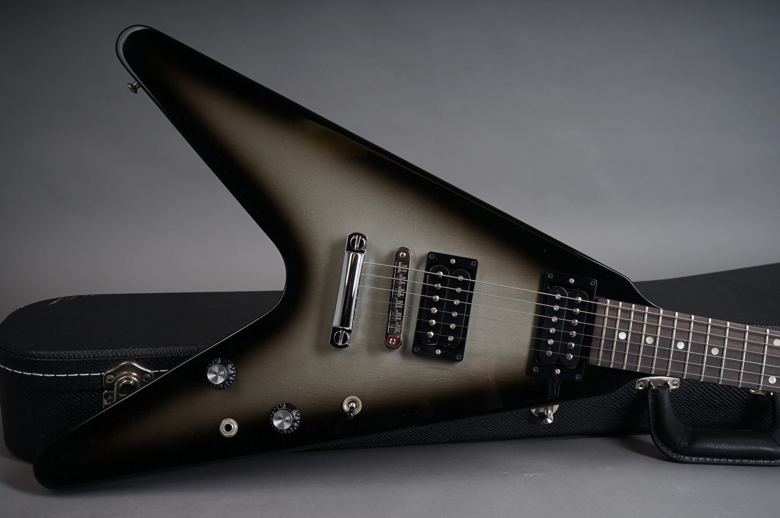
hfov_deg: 46.4
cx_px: 390
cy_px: 259
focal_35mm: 42
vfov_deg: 31.8
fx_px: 909
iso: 160
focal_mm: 42
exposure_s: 1/160
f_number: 8
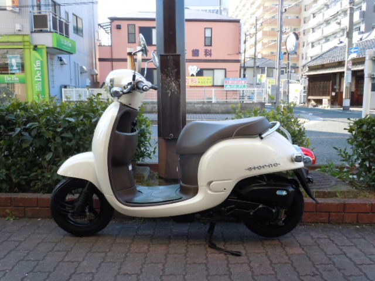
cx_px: 188
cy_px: 140
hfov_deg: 63.4
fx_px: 303
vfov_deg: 49.7
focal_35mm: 28
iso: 100
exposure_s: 1/100
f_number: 3.7
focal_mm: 5
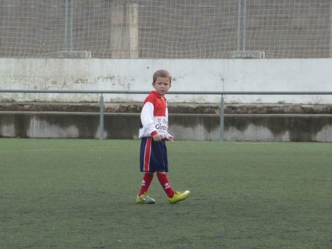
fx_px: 3652
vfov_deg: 3.9
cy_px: 124
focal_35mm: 381
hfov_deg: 5.2
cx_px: 166
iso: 100
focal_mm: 47
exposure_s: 1/200
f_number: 4.9
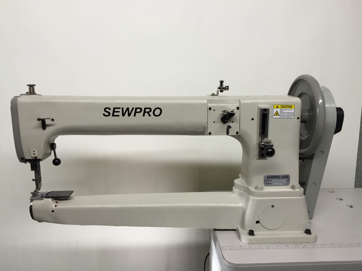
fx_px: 303
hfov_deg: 61.7
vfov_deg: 48.2
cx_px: 181
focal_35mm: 29
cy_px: 136
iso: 64
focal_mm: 4.15
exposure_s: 1/30
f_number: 2.2
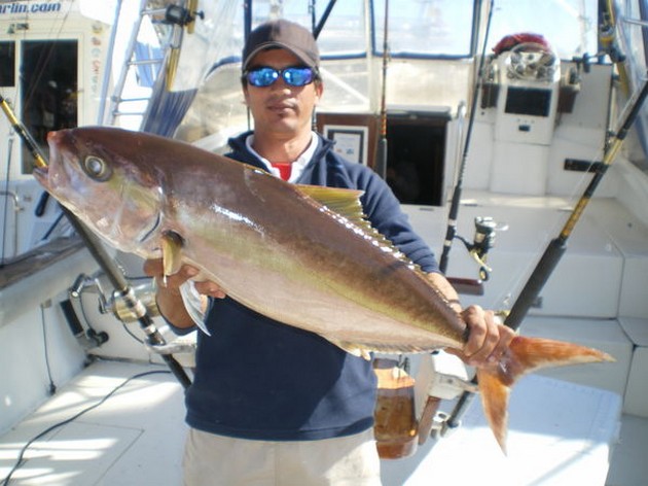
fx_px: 674
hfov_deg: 51.4
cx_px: 324
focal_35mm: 36
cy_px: 243
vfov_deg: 39.6
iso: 50
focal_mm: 6.3
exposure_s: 1/160
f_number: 4.6
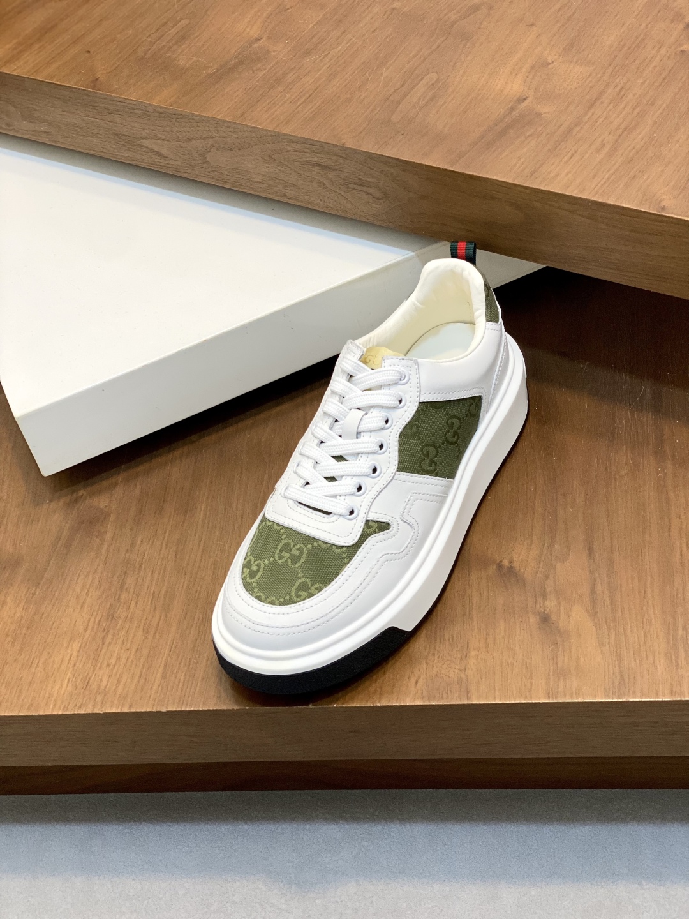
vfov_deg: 36.8
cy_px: 460
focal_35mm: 52
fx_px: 1380
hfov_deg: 28.0
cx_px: 344
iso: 50
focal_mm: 6
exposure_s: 1/100
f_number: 2
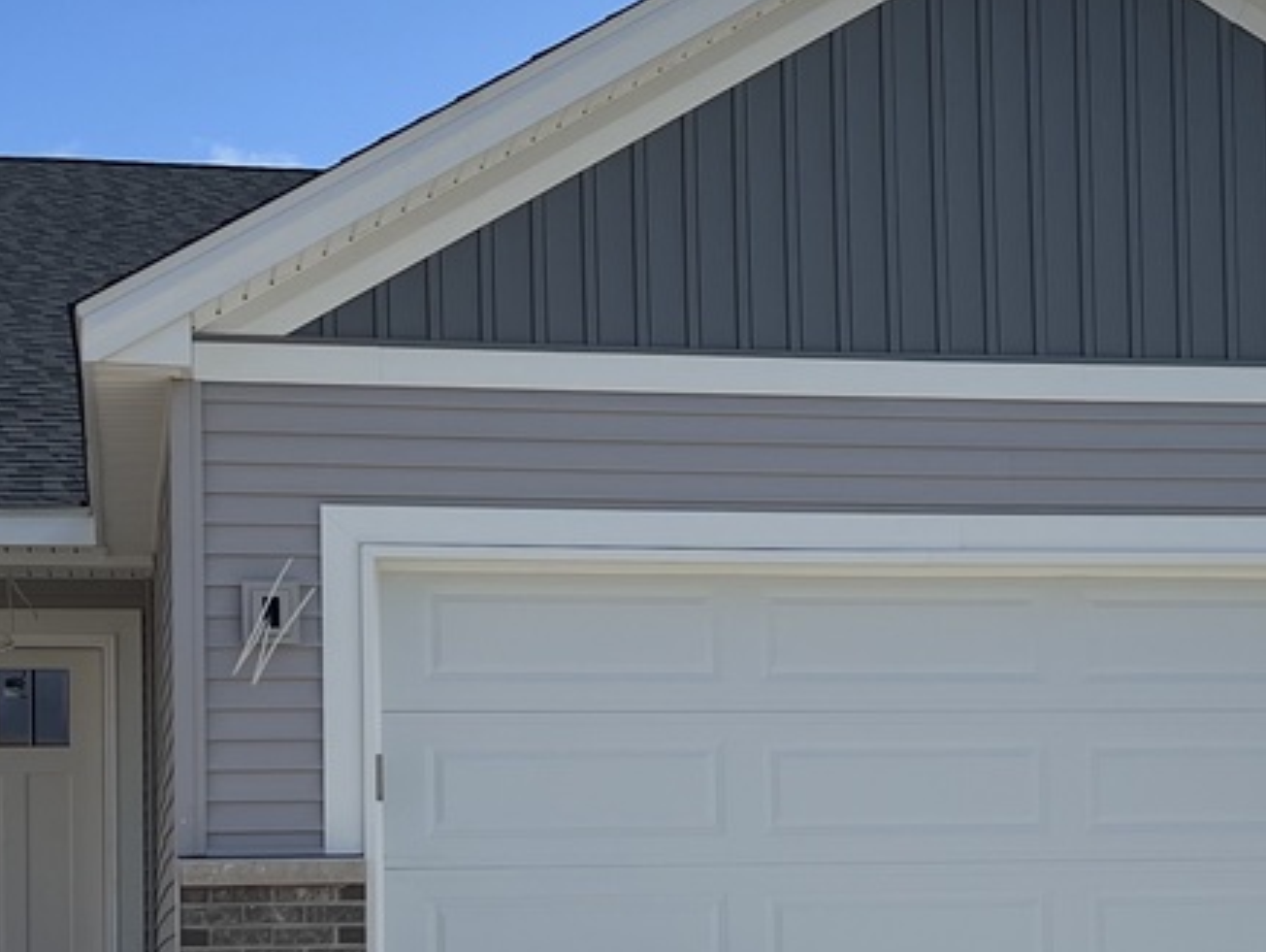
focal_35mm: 86
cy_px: 812
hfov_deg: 22.7
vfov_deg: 17.0
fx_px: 3148
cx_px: 806
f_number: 1.5
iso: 50
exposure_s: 1/5882
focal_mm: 5.7
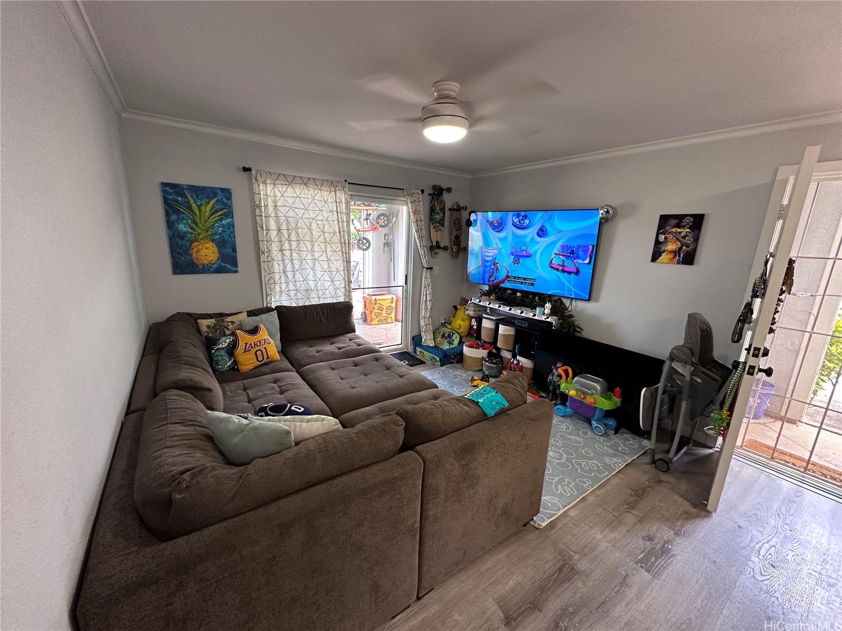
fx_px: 341
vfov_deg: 85.7
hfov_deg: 102.1
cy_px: 316
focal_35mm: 14
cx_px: 421
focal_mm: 2.22
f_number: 2.2
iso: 250
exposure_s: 1/60
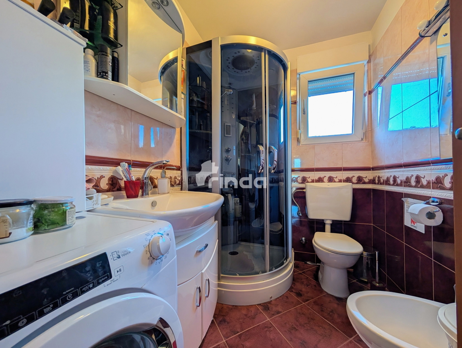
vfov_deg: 94.6
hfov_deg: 110.5
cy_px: 174
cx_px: 231
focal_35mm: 12
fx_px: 160
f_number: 1.7
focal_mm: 2.02
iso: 46
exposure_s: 1/36
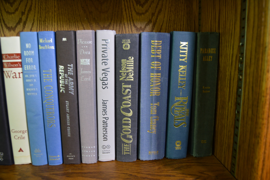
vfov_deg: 45.7
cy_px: 90
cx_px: 135
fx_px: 214
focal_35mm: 28
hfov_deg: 64.6
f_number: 4
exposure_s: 1/60
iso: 800
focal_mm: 19
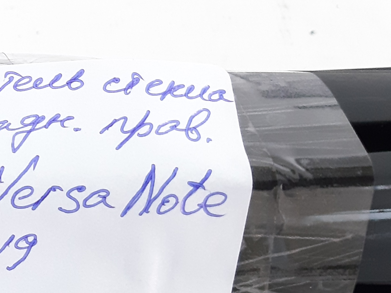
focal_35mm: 91
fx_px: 1028
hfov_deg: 18.7
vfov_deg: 16.2
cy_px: 102
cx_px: -212
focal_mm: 3.93
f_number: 1.7
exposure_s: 1/50
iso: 160
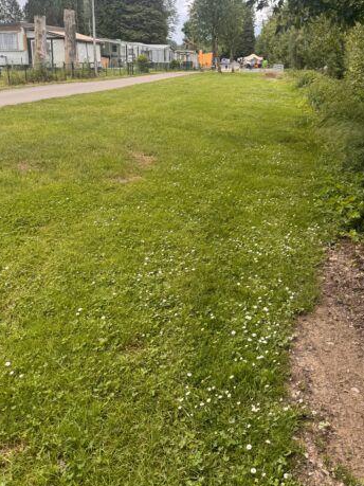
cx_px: 171
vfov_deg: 53.2
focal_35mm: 34
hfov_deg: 41.8
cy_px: 175
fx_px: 477
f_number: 1.78
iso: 80
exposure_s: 1/864
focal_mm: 6.76
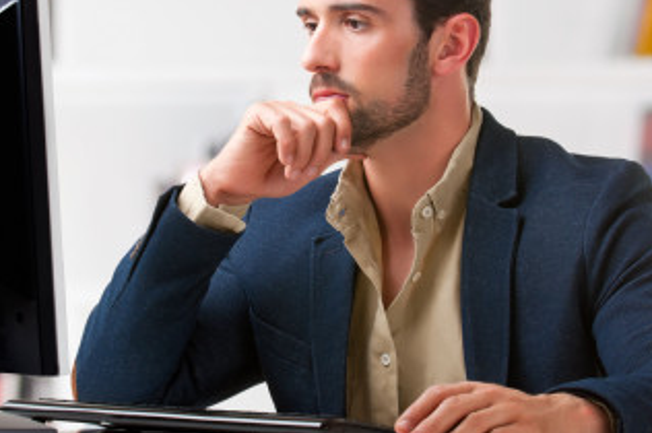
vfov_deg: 8.5
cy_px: 186
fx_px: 2913
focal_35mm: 161
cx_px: 287
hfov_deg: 12.8
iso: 200
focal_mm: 80
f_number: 9
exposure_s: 1/125
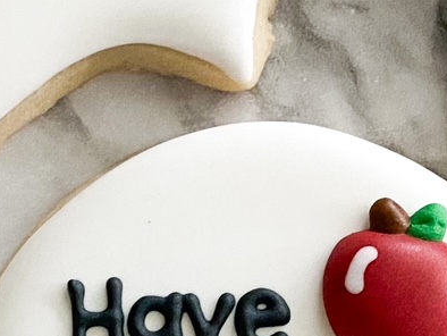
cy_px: 439
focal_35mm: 133
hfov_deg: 14.8
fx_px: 1718
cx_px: 269
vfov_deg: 10.9
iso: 320
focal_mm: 4.25
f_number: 1.8
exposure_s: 1/60
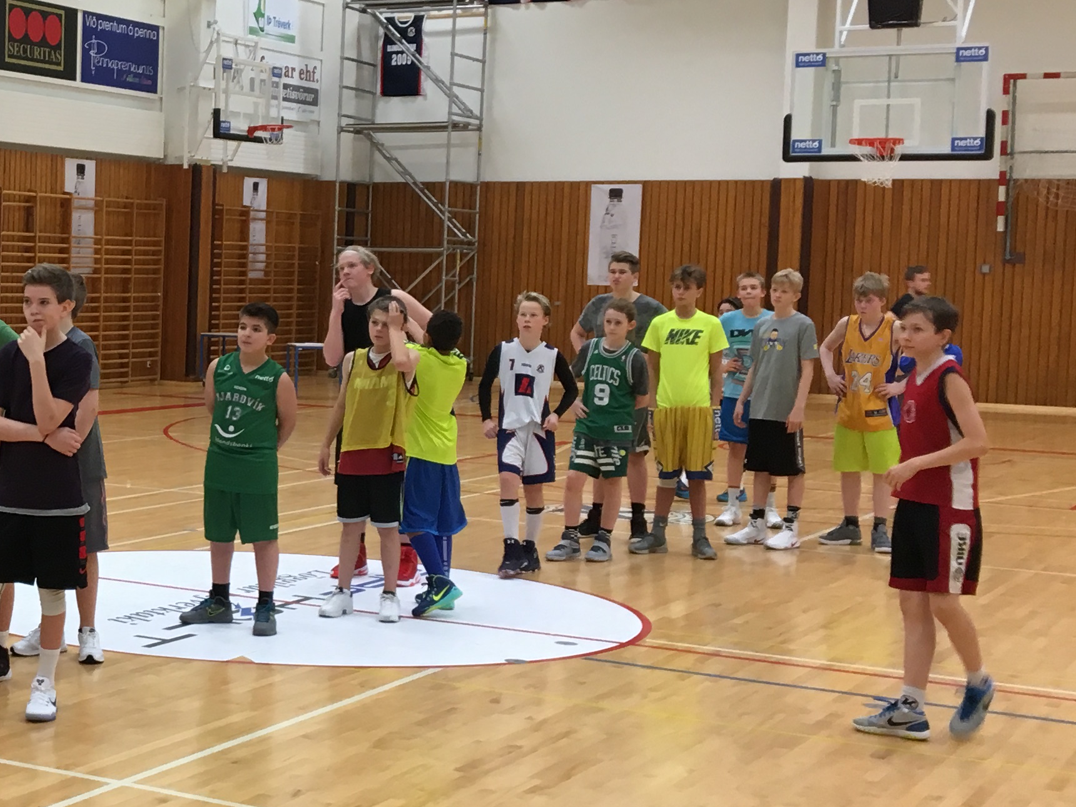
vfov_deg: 21.6
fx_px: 2114
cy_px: 395
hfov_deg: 26.9
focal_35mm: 68
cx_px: -16
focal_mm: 4.15
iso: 64
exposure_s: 1/33
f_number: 2.2
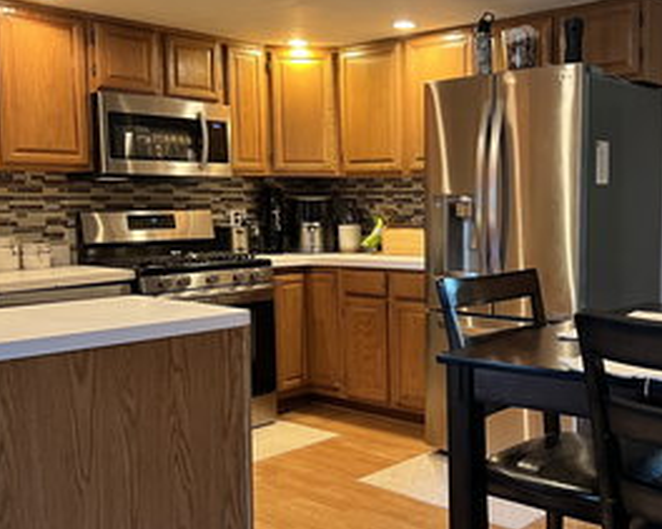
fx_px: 803
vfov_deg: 36.5
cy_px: 268
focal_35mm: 41
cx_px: 465
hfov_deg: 43.9
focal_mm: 5.7
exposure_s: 1/60
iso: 250
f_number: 1.5
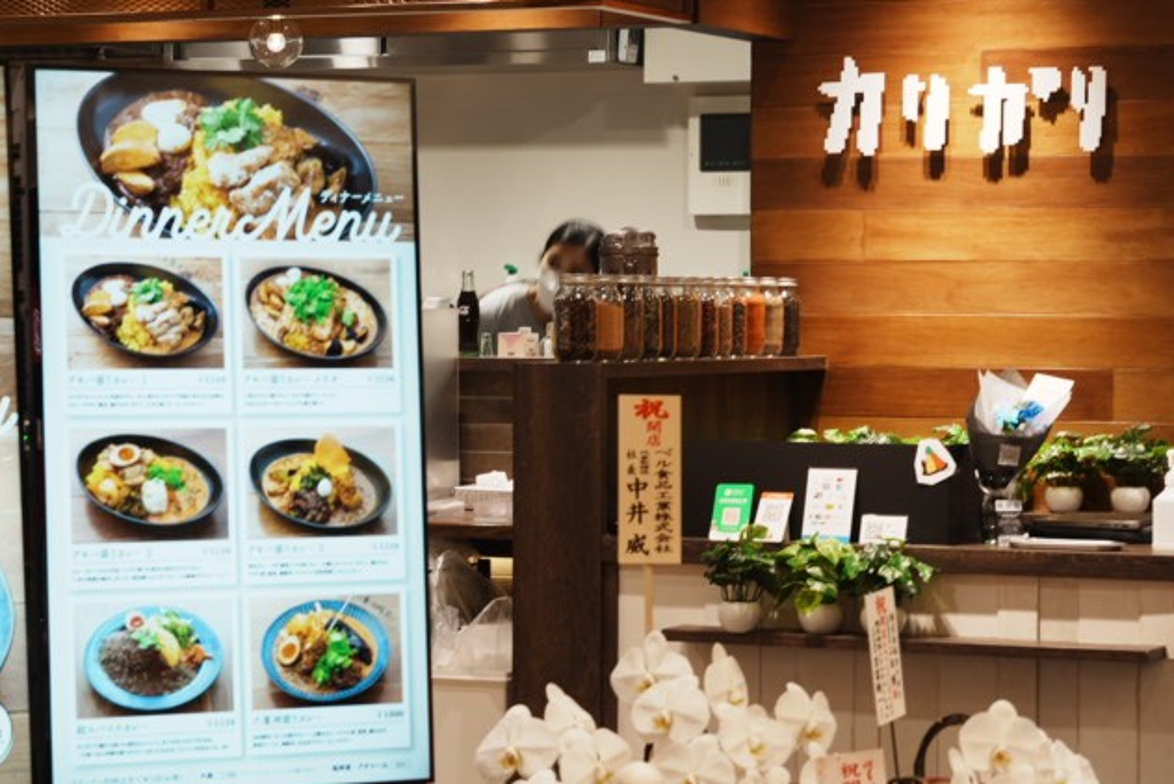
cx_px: 596
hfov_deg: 18.6
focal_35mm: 110
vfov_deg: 12.5
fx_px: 3589
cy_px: 433
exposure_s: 1/13
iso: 100
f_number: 4.5
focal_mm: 43
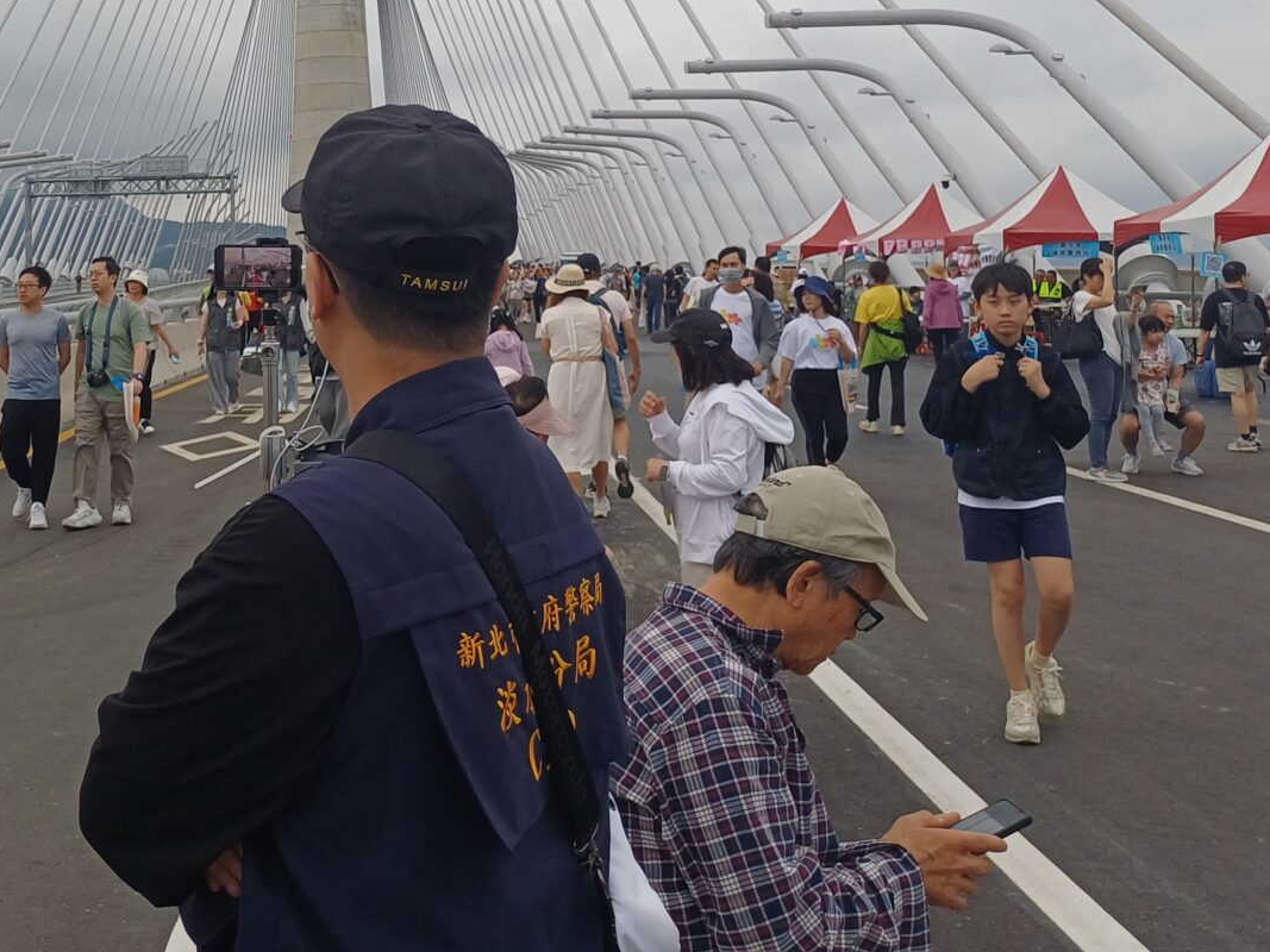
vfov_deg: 29.2
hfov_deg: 38.4
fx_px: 1761
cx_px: 282
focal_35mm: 48
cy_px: 115
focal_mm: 4.65
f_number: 1.8
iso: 50
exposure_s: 1/168
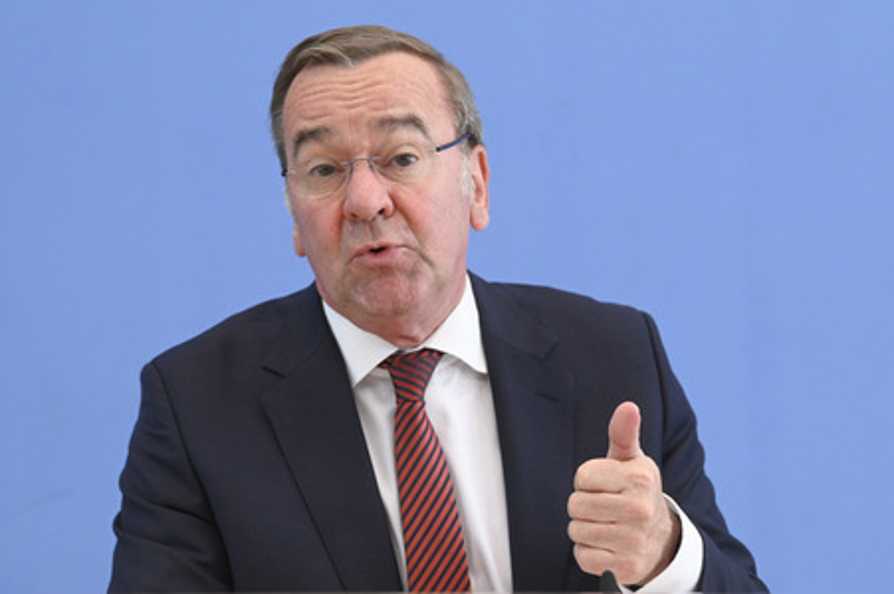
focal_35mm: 110
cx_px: 447
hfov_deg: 18.6
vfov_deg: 12.4
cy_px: 297
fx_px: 2730
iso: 4000
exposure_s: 1/800
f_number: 6.3
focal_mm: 110
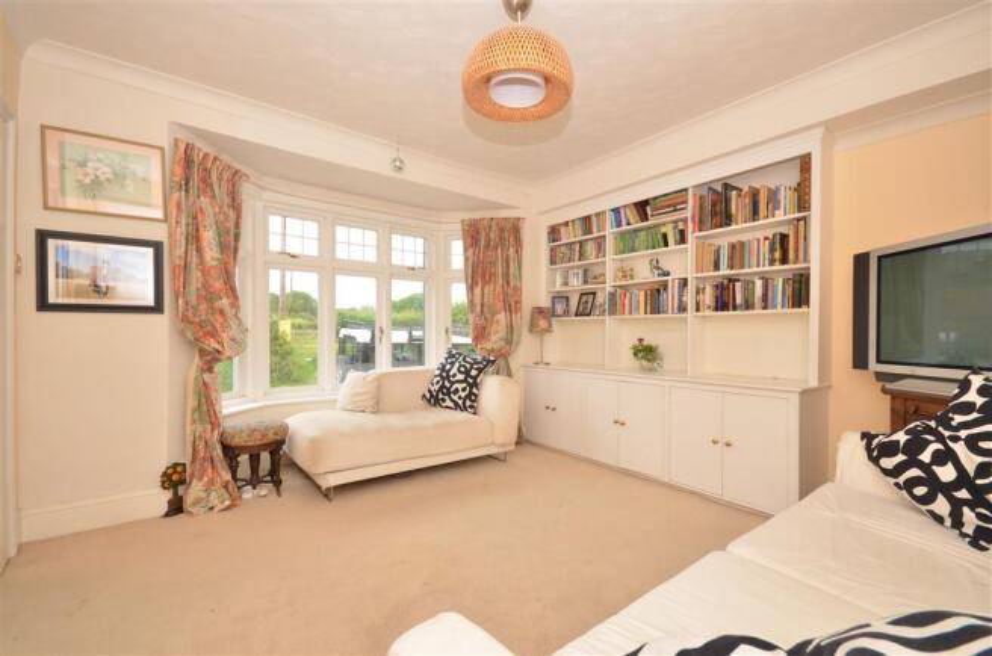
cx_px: 496
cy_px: 328
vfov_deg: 77.0
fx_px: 412
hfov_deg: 100.5
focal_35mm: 15
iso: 500
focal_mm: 10
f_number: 8
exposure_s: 1/160
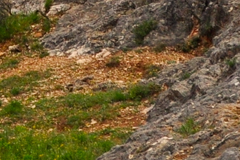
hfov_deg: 8.1
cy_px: -402
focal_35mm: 241
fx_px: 1605
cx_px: -246
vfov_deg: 5.2
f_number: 11
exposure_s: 1/500
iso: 400
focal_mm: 21
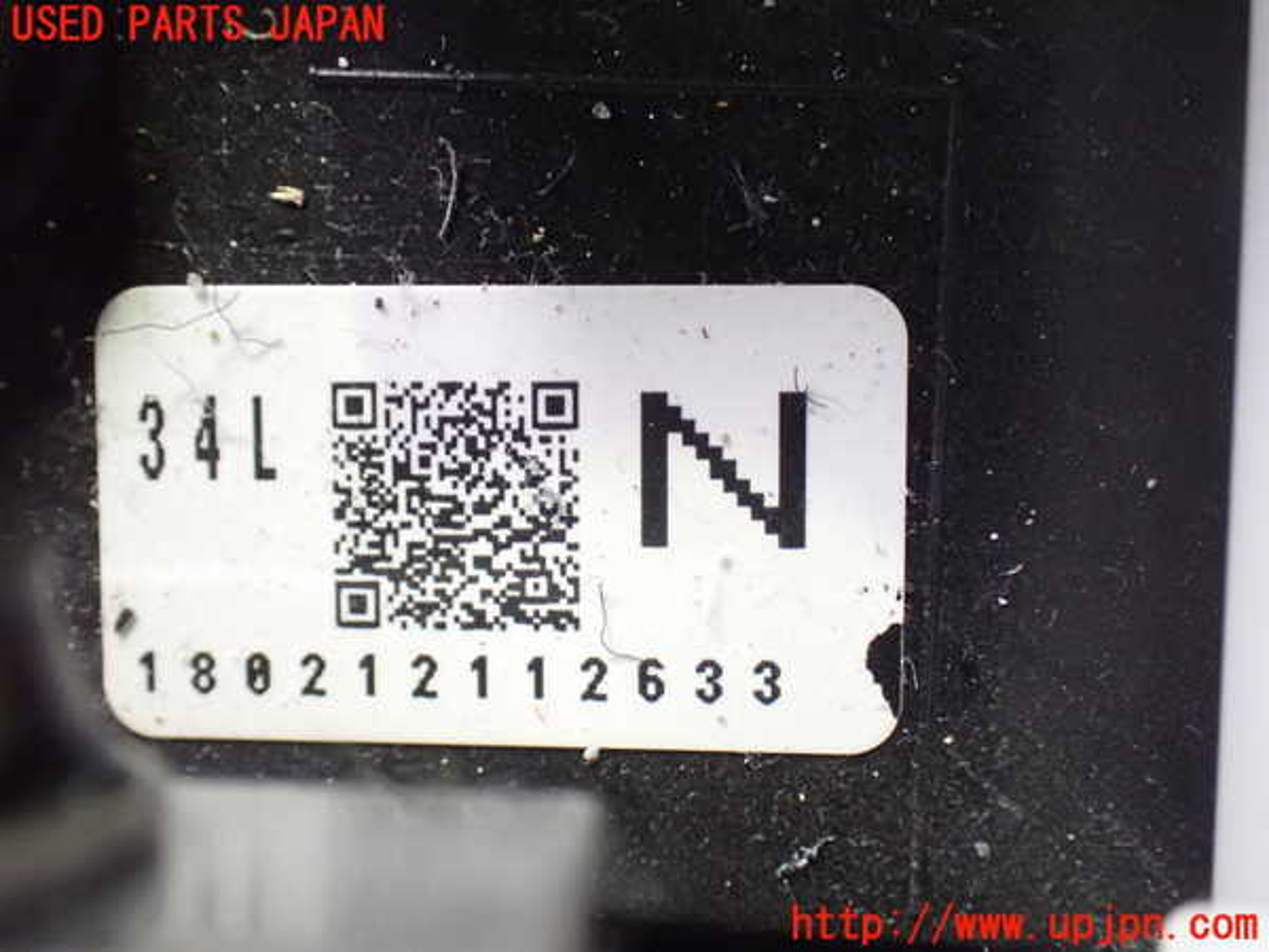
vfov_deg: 32.9
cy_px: 476
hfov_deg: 42.9
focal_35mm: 44
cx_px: 634
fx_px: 1613
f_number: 2.9
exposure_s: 1/25
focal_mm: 7.84
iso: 1600
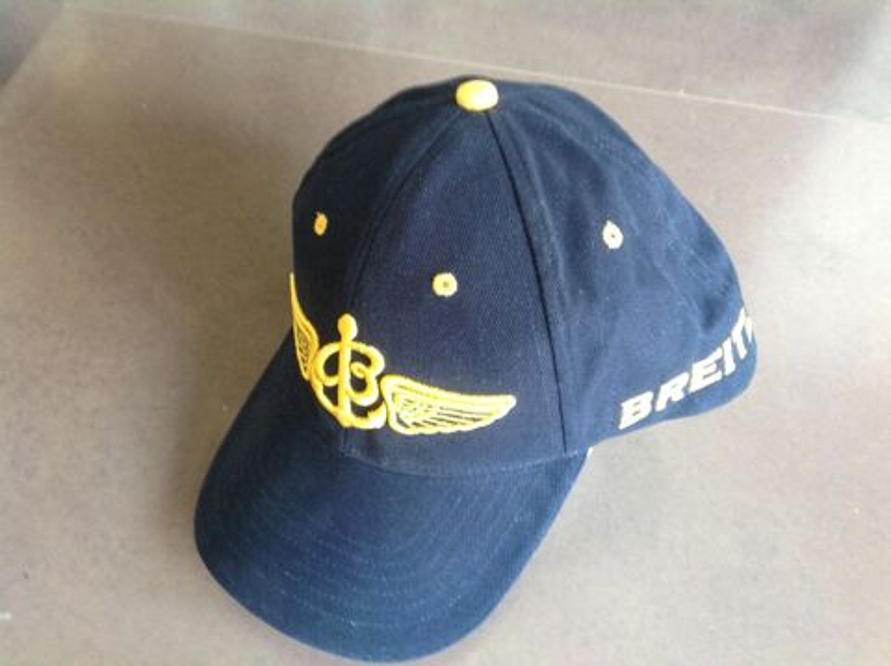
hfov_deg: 52.7
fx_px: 900
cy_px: 333
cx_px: 446
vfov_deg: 40.6
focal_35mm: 35
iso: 200
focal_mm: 4.28
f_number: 2.4
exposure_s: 1/15
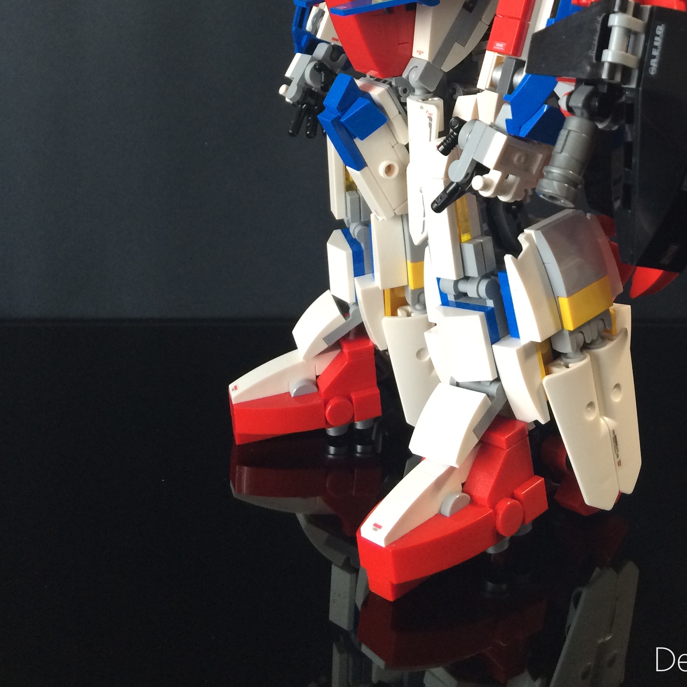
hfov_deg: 34.9
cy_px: 52
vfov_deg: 33.3
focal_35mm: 48
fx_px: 1078
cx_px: 469
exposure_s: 1/33
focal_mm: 4.15
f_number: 2.2
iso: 80
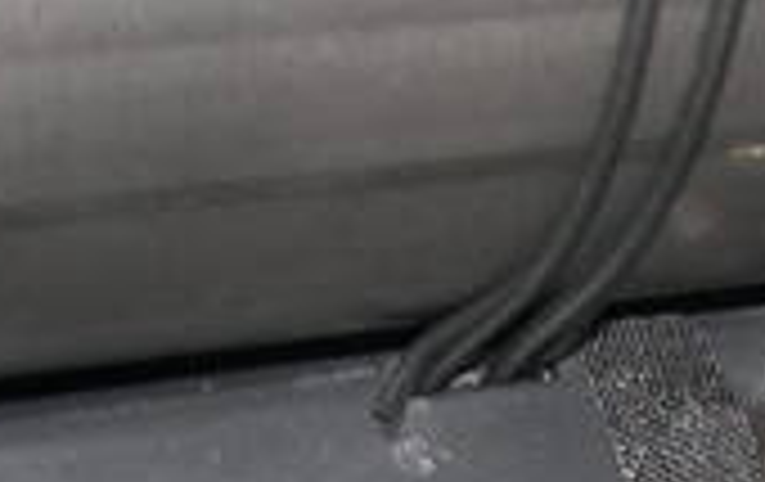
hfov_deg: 10.7
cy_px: 950
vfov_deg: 6.8
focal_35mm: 189
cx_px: 1156
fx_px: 3948
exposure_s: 1/60
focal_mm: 8
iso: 100
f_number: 7.6
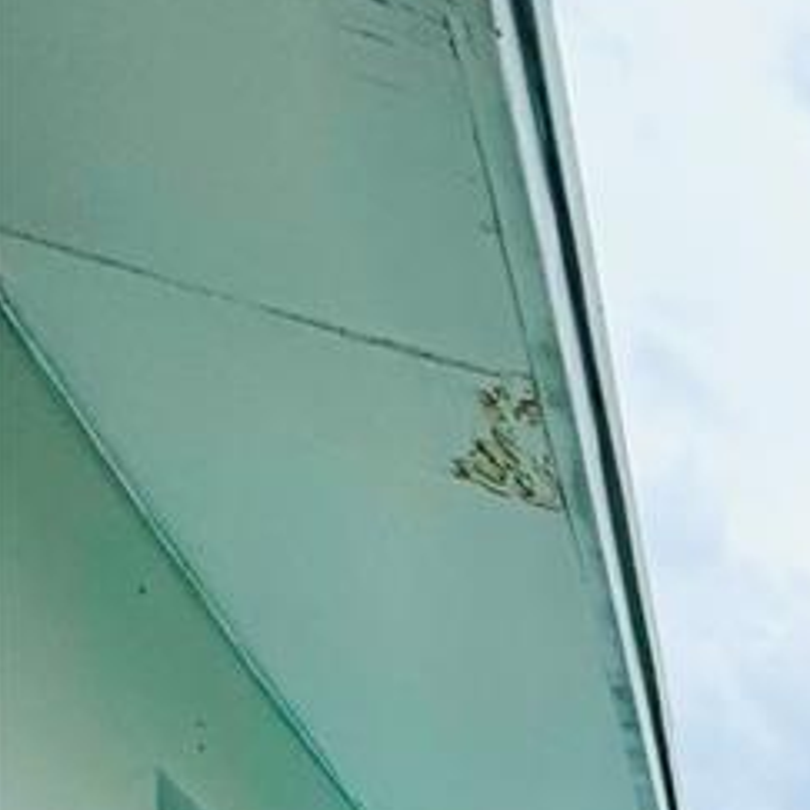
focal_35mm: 61
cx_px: 1493
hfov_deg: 19.8
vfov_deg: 20.0
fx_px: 1615
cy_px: 1473
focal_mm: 2.22
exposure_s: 1/1160
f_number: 2.2
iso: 50
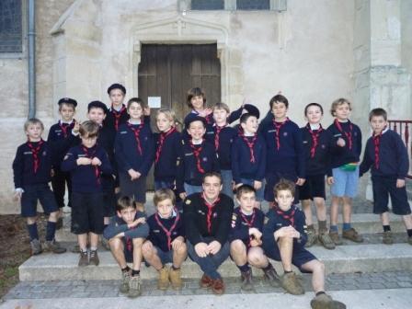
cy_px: 154
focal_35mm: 33
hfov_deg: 55.4
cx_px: 206
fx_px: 393
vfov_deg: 42.9
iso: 640
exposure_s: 1/30
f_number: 2.8
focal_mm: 5.5
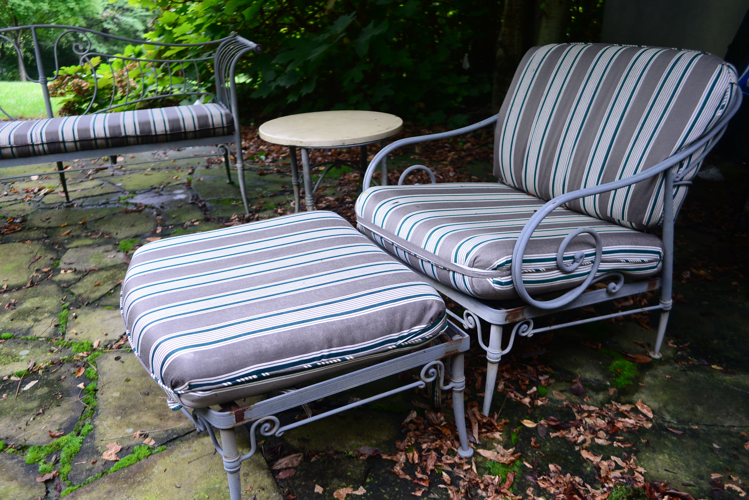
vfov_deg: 41.1
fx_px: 666
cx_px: 374
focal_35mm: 32
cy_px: 250
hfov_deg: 58.7
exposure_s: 1/320
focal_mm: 32
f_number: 4
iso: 1250
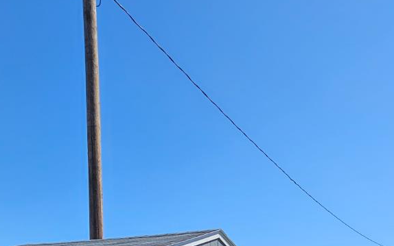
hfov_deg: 52.4
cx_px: 277
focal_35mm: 36
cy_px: 334
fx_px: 387
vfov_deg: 28.0
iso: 50
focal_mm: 2.2
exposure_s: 1/2790
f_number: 2.2
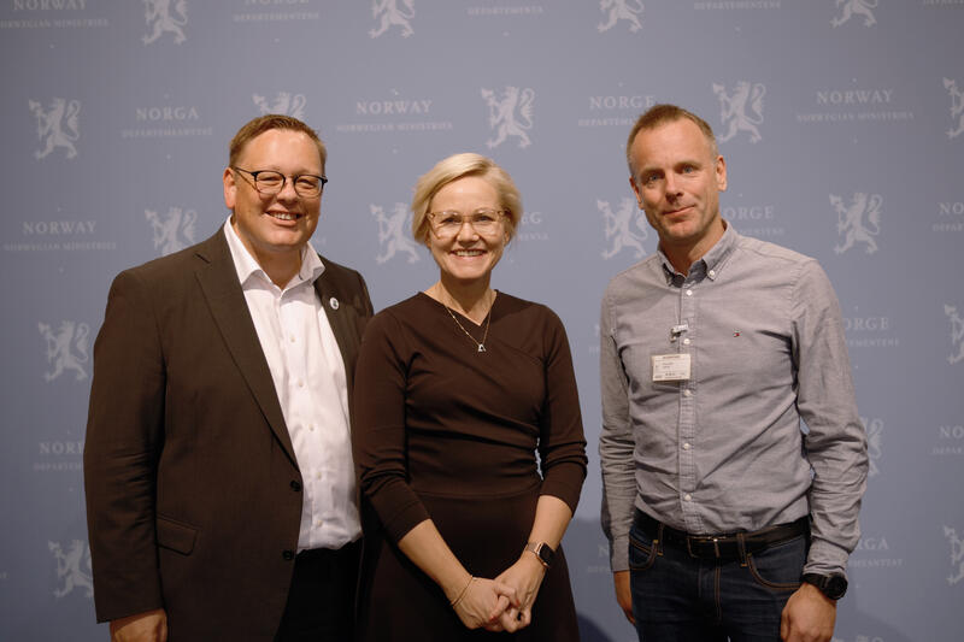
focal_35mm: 45
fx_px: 1205
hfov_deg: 43.6
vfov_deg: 29.9
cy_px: 321
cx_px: 482
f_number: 1.4
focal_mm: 30
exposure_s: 1/100
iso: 160
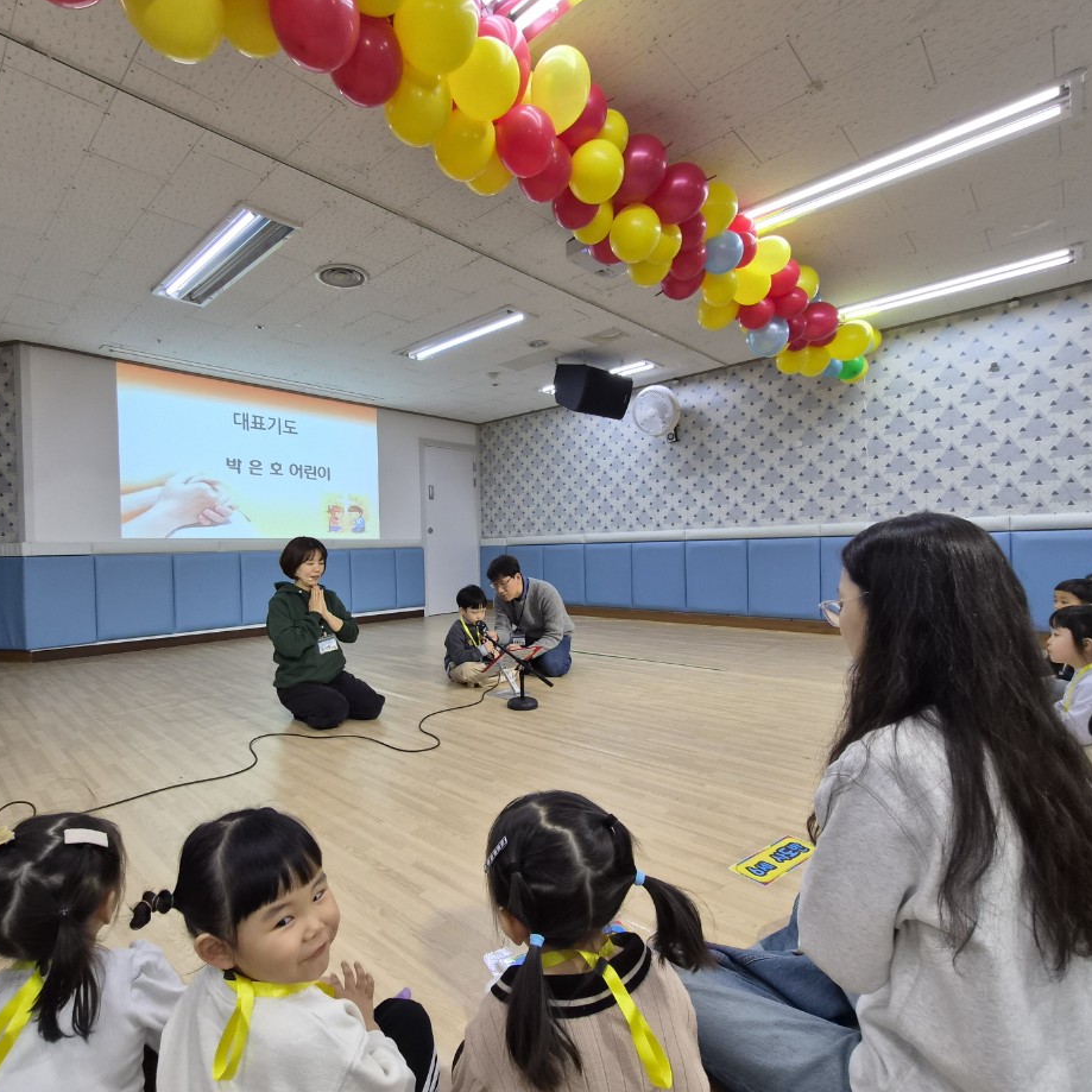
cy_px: 560
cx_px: 479
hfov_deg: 87.0
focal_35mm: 16
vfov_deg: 87.4
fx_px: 571
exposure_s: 1/60
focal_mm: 1.7
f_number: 2.2
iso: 64
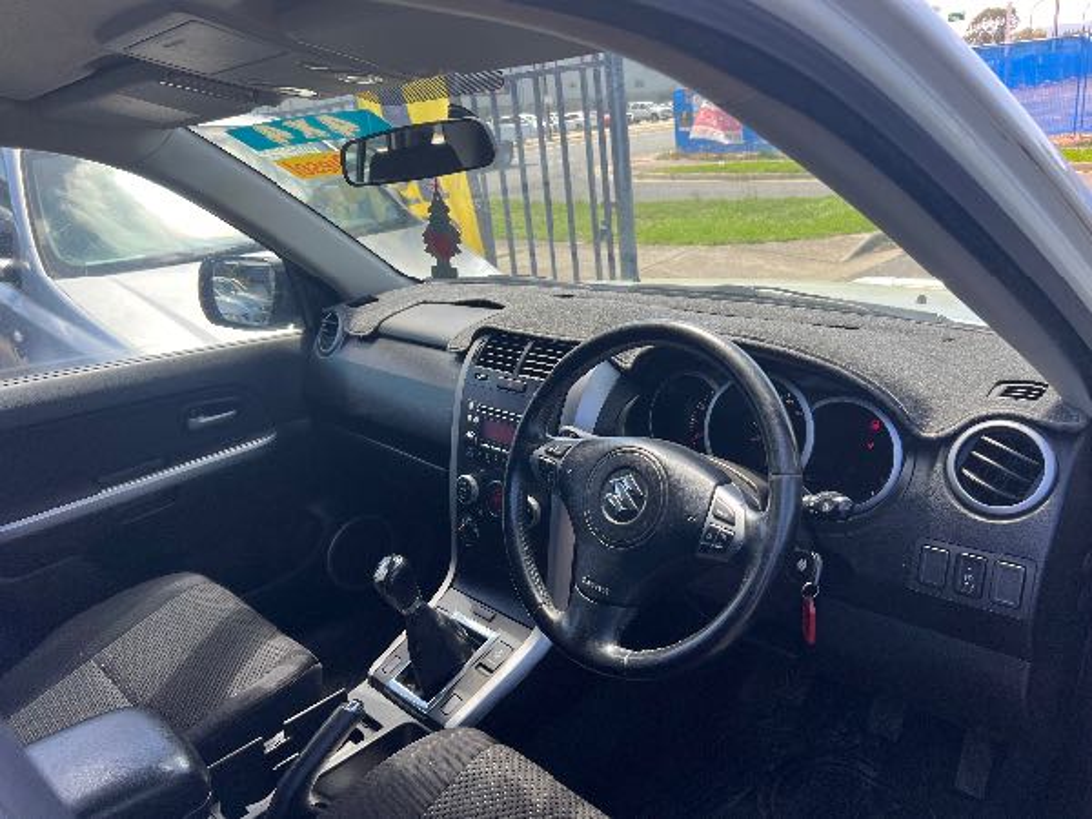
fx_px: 820
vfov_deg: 53.1
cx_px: 546
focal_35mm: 26
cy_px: 410
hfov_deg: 67.3
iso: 50
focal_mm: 5.7
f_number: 1.5
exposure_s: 1/533
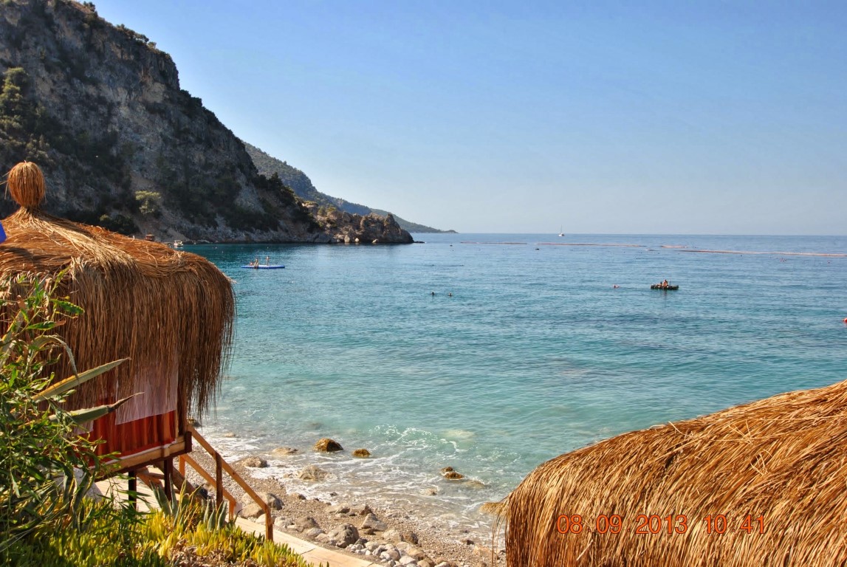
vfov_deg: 37.0
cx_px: 424
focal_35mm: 36
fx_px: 848
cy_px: 284
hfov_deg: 53.1
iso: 100
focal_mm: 24
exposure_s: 1/200
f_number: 9
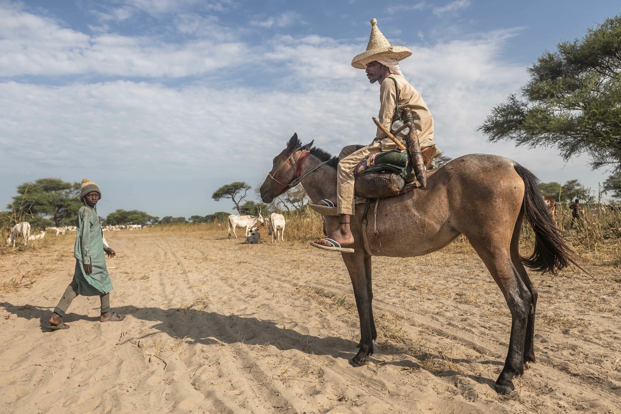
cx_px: 310
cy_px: 207
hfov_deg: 73.7
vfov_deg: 53.1
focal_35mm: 24
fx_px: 414
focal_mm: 24
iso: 200
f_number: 5.6
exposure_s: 1/2000
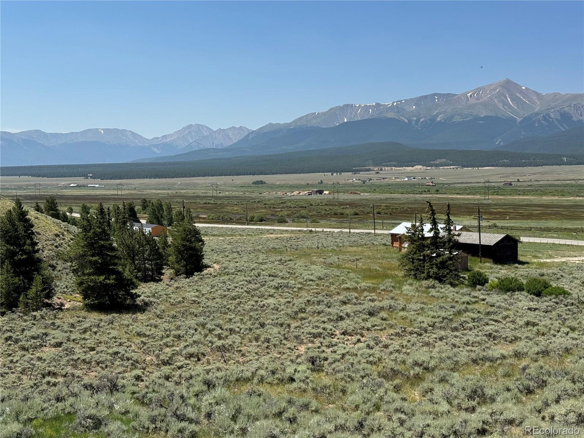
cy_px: 219
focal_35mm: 48
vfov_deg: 30.3
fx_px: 810
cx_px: 292
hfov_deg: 39.7
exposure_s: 1/4049
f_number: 1.78
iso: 64
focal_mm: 6.76
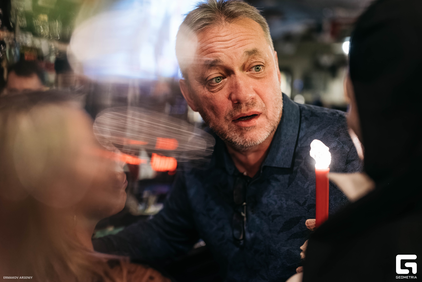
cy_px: 141
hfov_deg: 39.6
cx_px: 211
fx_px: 586
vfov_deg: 27.0
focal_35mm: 50
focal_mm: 50
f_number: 2
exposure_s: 1/200
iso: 5000
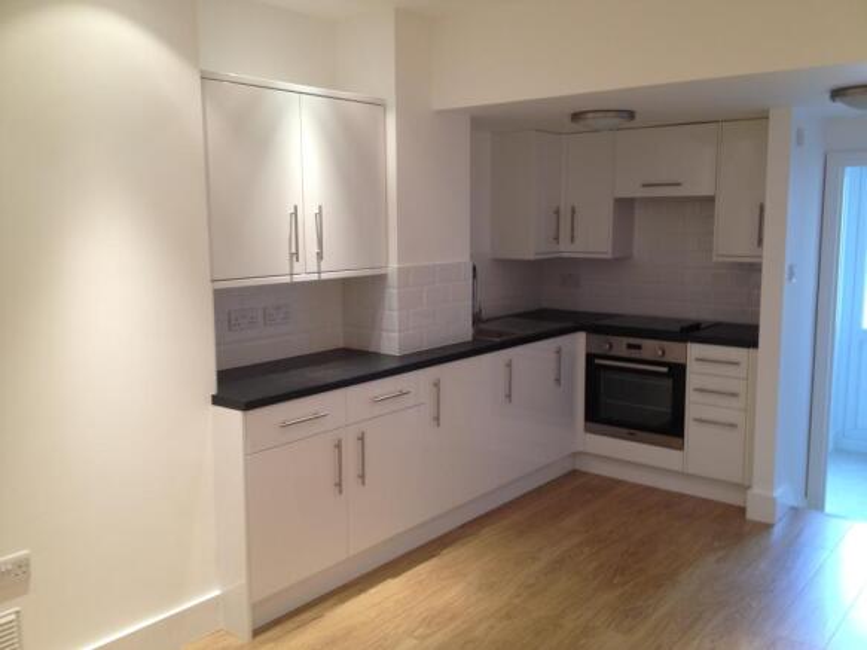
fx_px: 876
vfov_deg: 40.7
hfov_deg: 52.6
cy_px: 325
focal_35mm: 35
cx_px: 434
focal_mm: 4.28
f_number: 2.4
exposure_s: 1/20
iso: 64
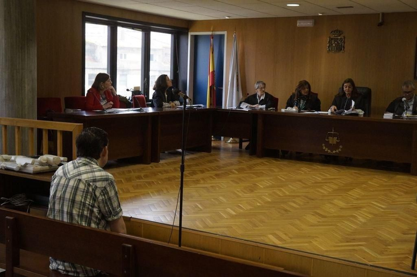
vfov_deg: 29.8
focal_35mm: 45
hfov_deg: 43.6
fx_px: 521
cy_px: 138
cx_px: 208
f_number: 5.6
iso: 1600
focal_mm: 30
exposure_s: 1/125
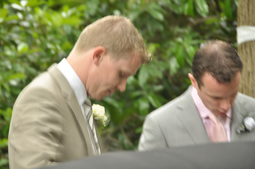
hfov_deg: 9.2
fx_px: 1592
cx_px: 128
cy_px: 84
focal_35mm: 225
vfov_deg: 6.1
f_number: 5.6
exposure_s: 1/6
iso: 250
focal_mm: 150
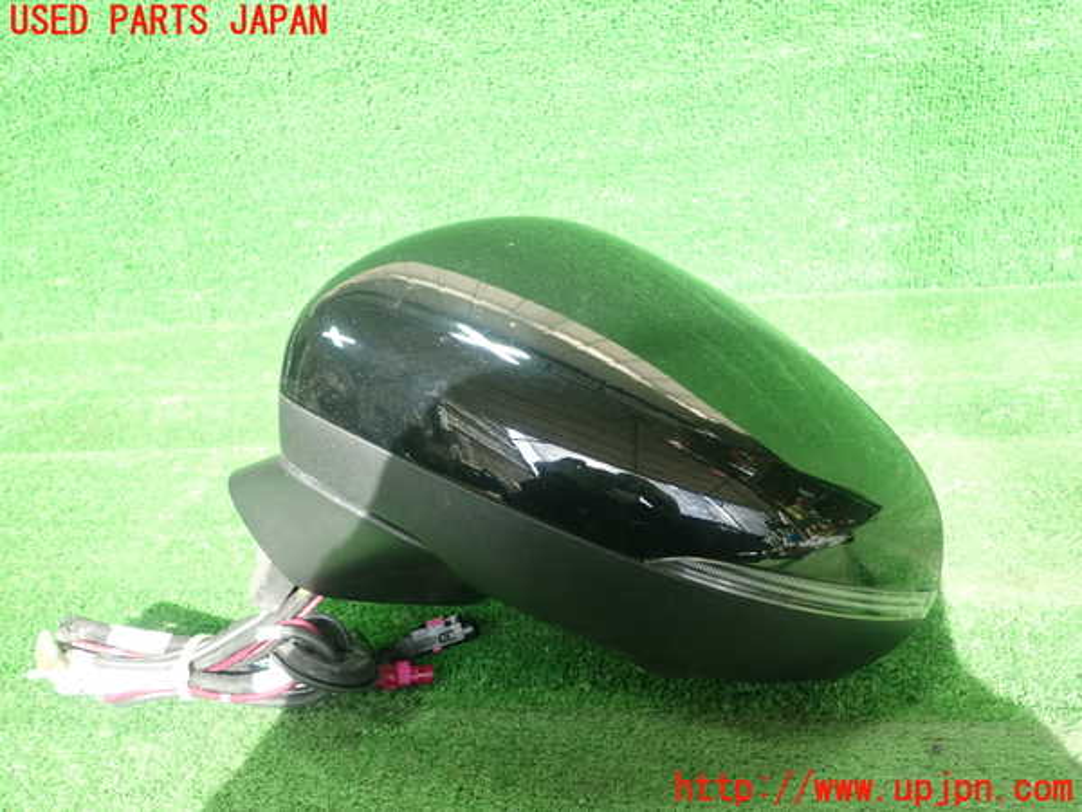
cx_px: 541
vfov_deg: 46.8
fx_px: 938
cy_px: 406
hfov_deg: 60.0
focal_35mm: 30
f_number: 2.3
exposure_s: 1/125
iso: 250
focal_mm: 5.5
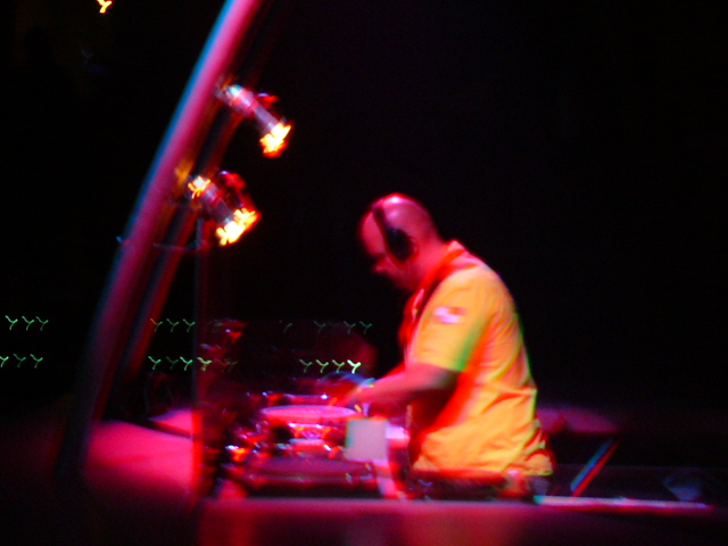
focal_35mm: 111
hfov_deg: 17.7
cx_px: 364
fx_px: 2334
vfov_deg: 13.3
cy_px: 273
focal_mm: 12.4
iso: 200
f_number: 3.2
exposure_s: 1/4
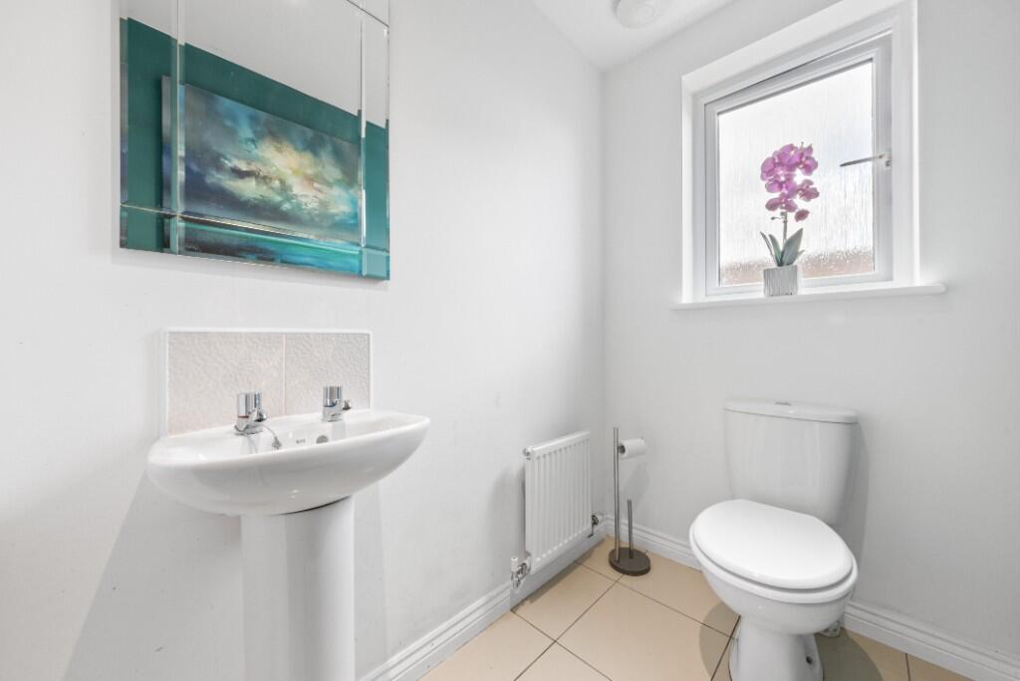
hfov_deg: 108.3
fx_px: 369
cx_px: 510
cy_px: 340
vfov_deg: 85.5
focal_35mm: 13
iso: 800
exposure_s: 1/1.67
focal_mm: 13
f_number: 16
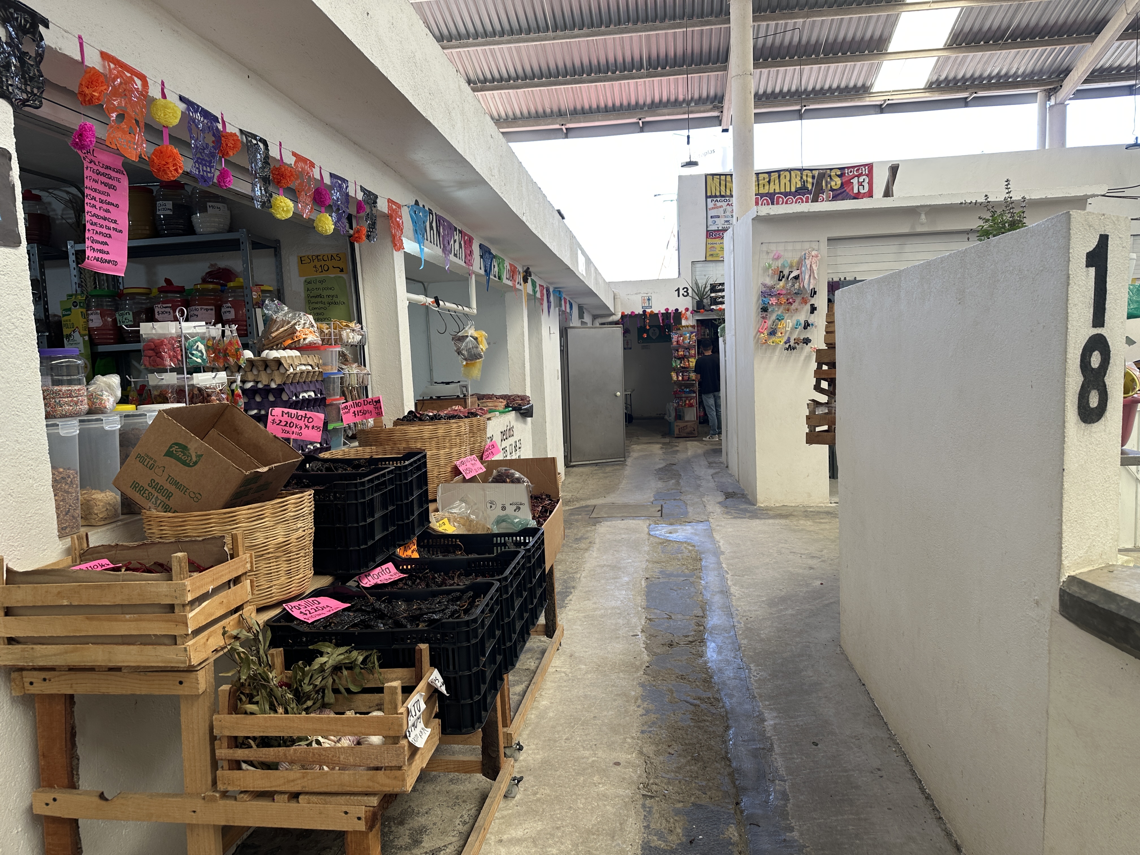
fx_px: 790
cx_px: 570
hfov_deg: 71.6
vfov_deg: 56.8
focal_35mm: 24
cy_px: 428
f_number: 1.78
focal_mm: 6.86
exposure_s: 1/121
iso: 64
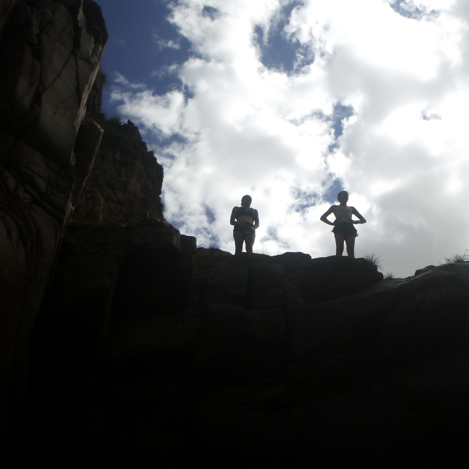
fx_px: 460
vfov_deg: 54.0
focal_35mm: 30
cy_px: 233
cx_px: 312
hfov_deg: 53.0
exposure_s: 1/1000
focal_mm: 4.5
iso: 100
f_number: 3.9
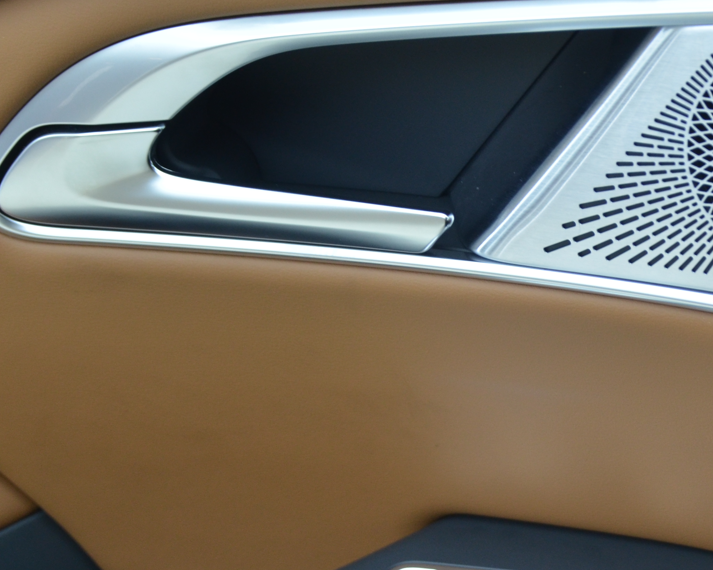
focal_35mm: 101
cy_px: 312
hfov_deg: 18.9
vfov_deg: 15.2
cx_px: 516
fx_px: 2131
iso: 400
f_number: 4.2
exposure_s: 1/60
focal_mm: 30
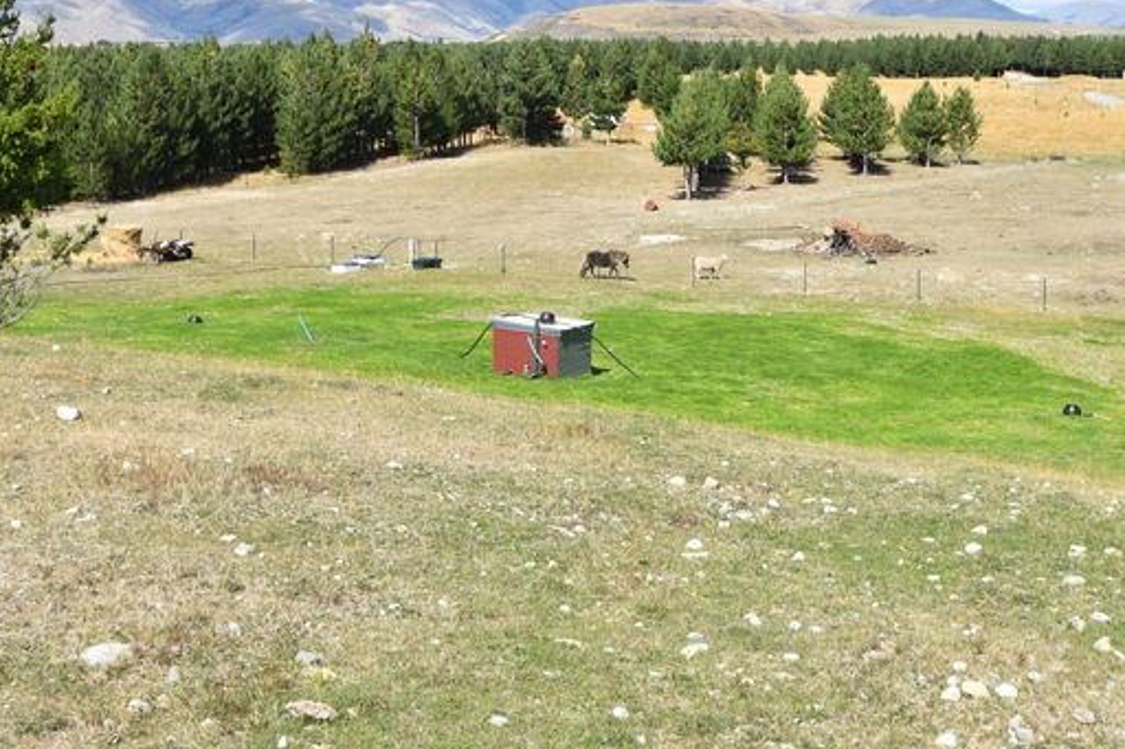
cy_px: 272
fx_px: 1687
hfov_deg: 36.9
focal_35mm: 54
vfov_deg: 25.0
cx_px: 615
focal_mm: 24
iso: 200
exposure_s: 1/400
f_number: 10
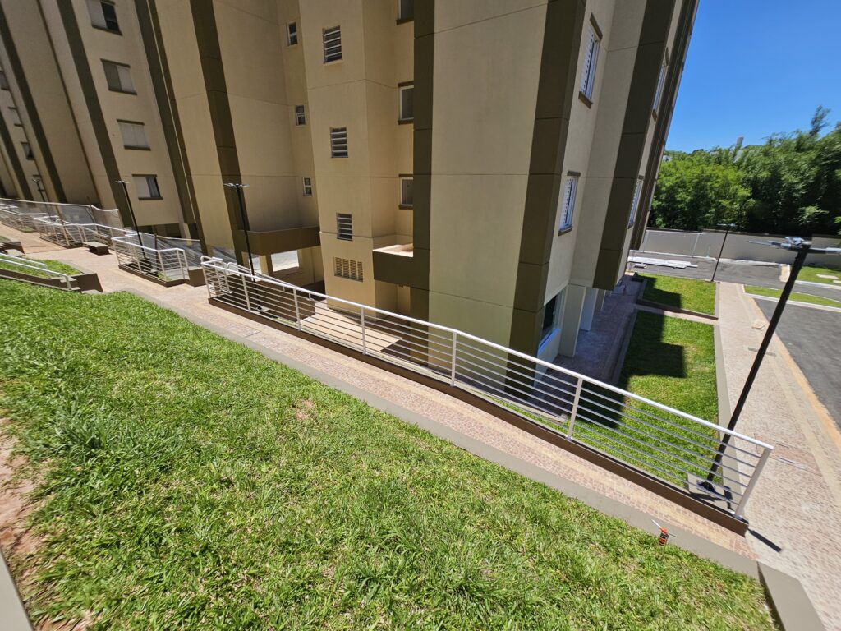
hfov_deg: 106.2
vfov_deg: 89.9
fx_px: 316
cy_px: 316
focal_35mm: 13
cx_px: 420
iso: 50
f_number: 2.2
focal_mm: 2.2
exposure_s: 1/2517
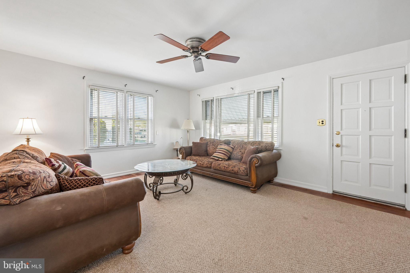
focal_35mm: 14
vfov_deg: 81.2
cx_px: 205
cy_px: 136
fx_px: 159
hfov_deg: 104.3
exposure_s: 1/5
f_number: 11
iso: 400
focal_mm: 14
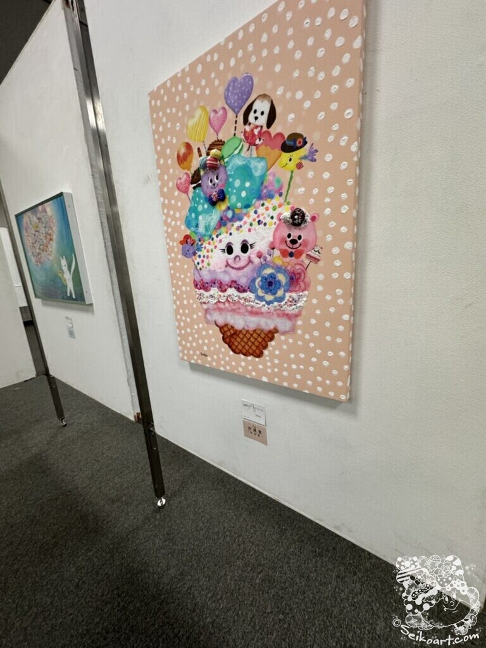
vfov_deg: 102.1
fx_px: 262
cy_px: 324
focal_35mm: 14
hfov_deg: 85.7
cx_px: 243
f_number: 2.2
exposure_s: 1/60
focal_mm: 2.22
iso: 200
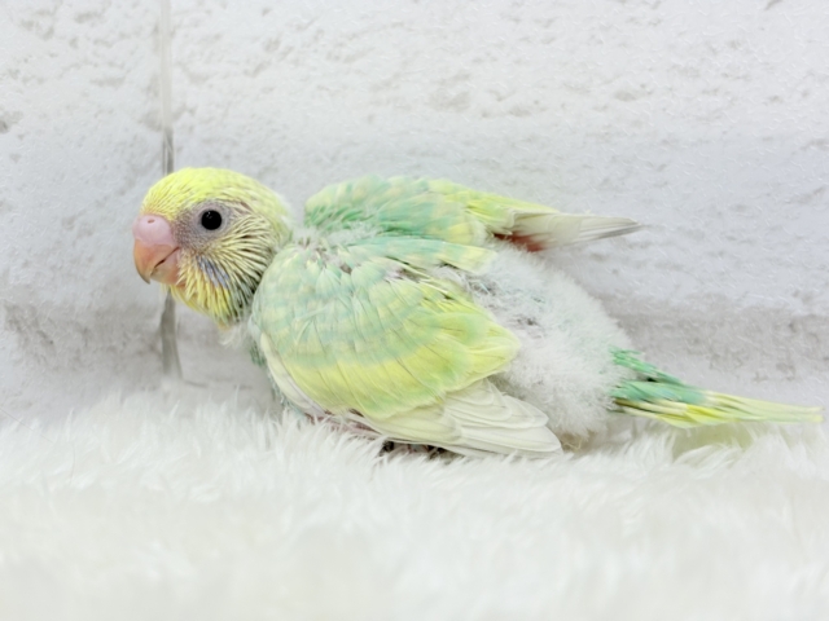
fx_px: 1245
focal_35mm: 52
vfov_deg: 28.0
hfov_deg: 36.8
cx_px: 414
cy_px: 310
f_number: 1.6
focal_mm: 5.96
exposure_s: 1/50
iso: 40
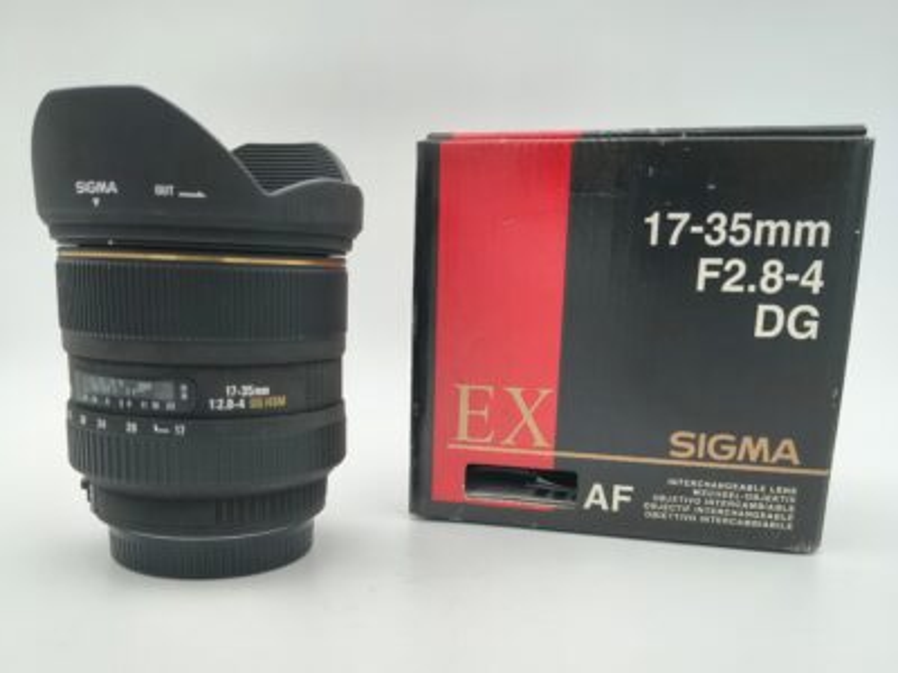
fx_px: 623
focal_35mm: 24
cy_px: 336
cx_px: 449
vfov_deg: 56.8
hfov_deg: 71.6
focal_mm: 5.56
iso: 100
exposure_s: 1/347
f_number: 1.8
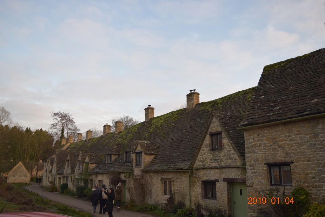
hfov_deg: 57.2
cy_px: 108
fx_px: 298
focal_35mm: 33
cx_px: 162
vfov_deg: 39.9
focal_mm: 22
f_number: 3.8
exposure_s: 1/250
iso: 200
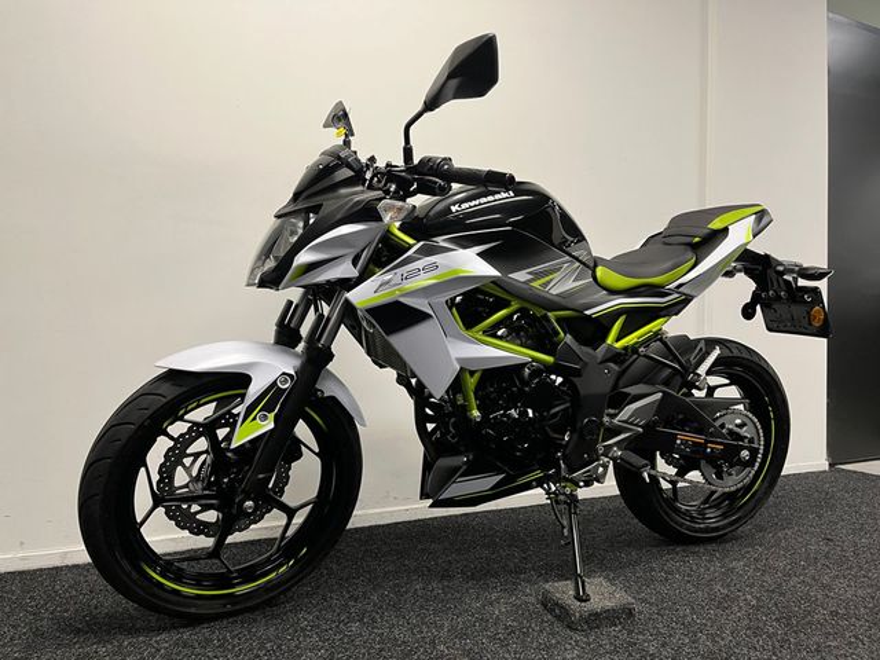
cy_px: 330
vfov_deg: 53.1
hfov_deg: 67.3
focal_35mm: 26
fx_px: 661
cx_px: 440
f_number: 1.6
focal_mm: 5.1
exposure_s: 1/50
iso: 80
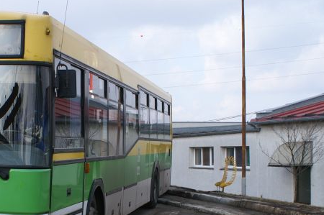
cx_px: 68
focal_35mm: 72
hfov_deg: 27.6
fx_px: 647
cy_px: 152
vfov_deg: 18.8
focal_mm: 24
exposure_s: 1/125
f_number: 10
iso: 100
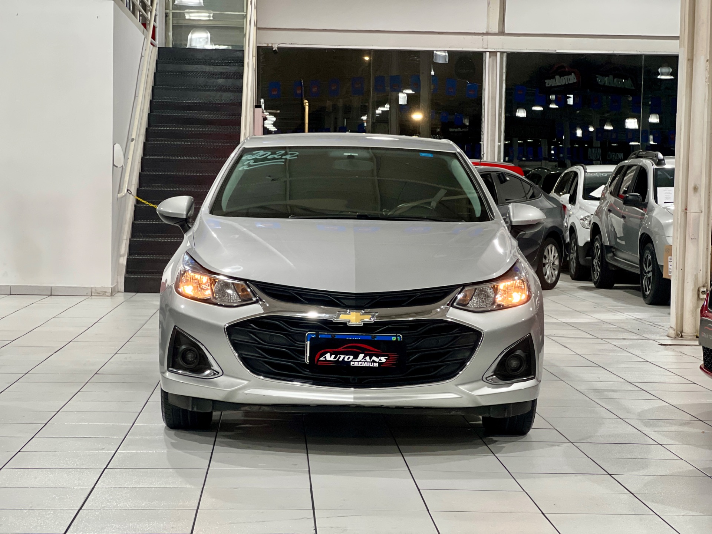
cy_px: 267
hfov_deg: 25.3
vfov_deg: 19.1
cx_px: 356
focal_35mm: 77
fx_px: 1584
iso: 320
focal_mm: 9
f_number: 2.8
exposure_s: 1/40
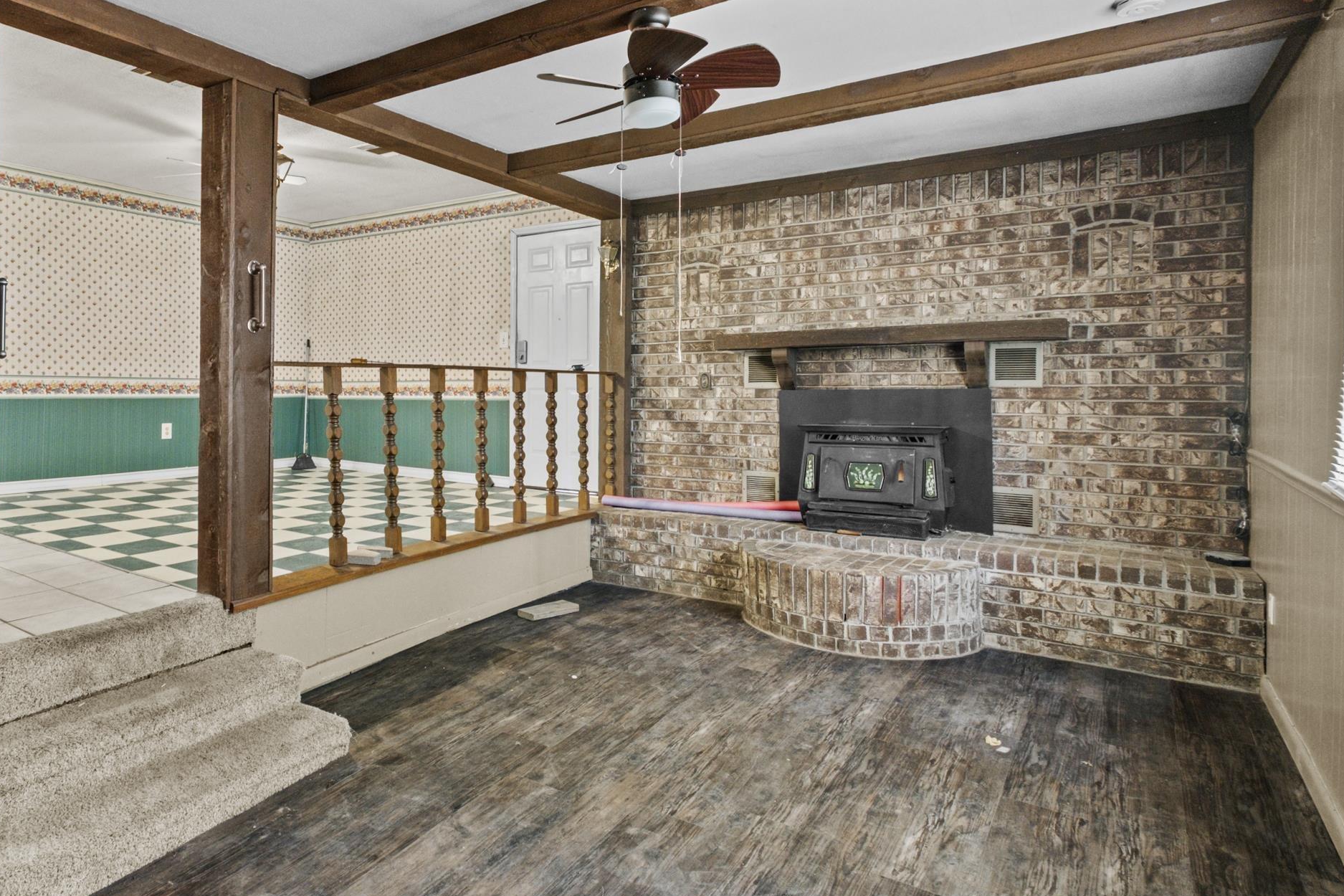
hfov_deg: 81.6
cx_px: 466
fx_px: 747
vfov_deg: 61.4
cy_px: 356
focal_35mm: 20
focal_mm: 10
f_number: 8
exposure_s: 2.5
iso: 400
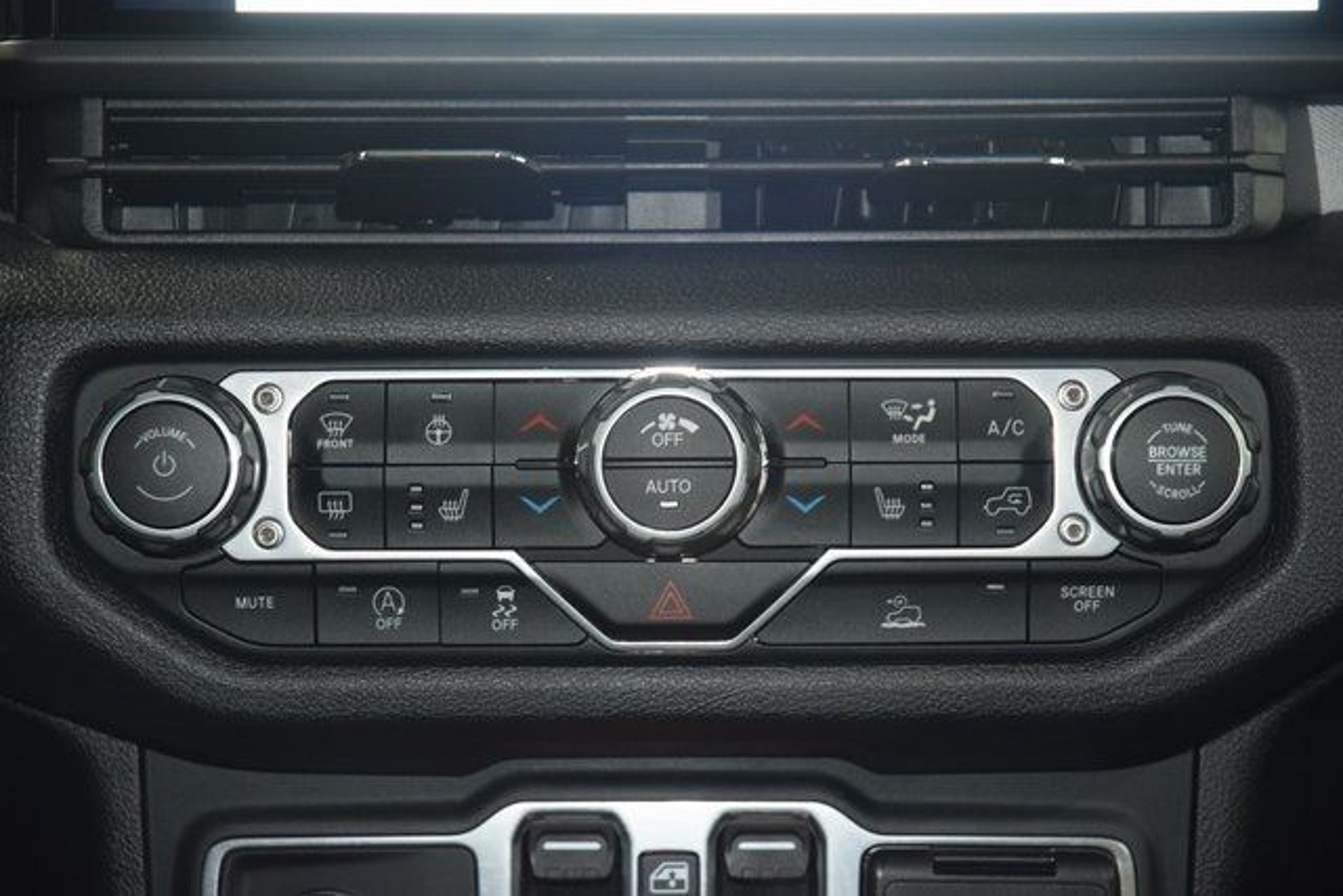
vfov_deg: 13.0
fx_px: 3918
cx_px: 672
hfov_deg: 19.5
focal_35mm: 105
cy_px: 448
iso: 2000
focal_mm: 70
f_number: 4.5
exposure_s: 1/25
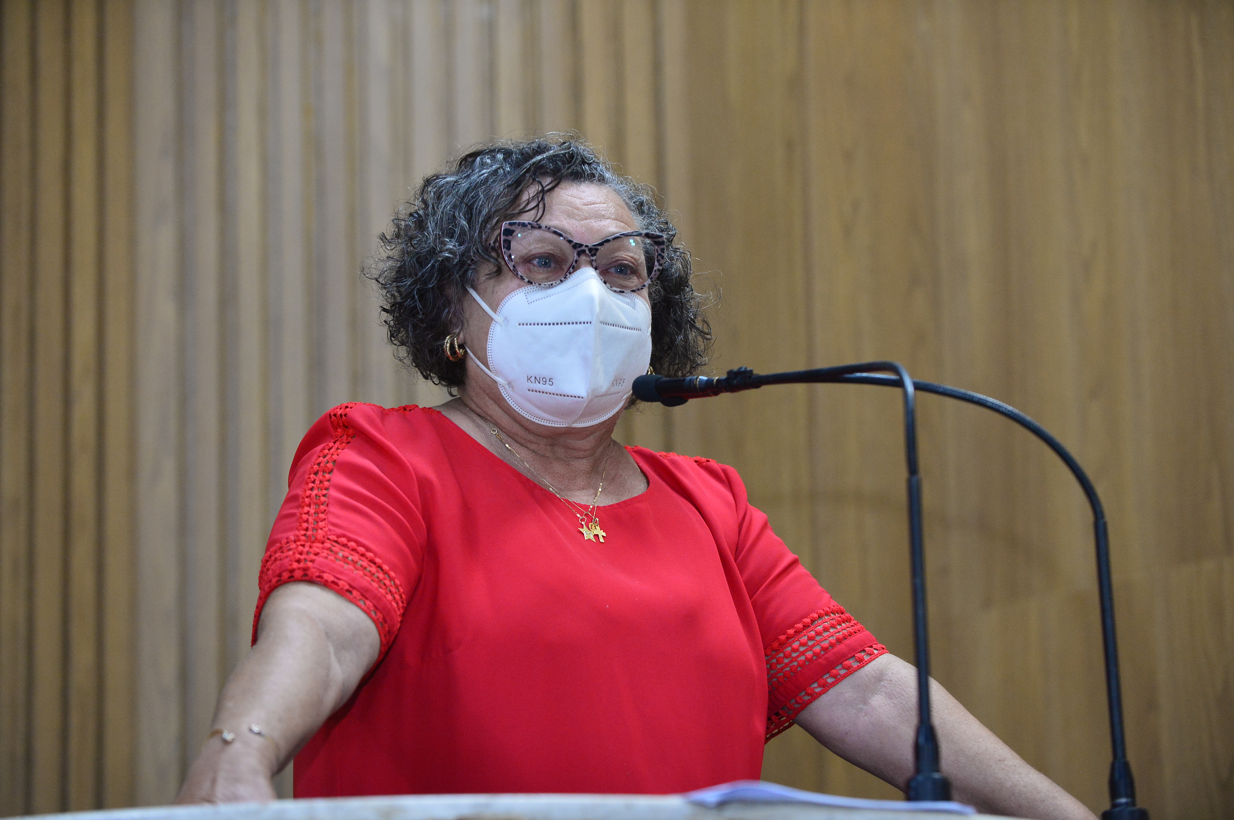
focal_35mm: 125
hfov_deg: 16.4
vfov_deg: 10.9
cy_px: 410
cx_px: 617
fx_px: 4280
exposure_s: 1/320
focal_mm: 125
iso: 3200
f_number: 3.2
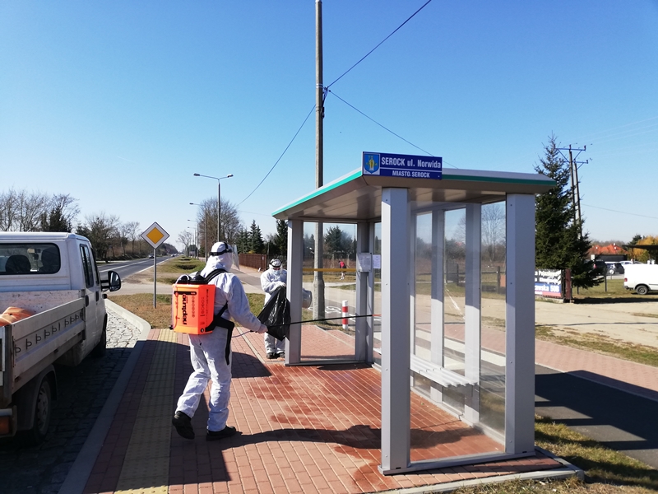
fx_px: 494
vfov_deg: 53.1
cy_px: 247
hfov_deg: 67.3
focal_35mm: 26
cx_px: 329
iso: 50
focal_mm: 3.81
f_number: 2.2
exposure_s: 1/675
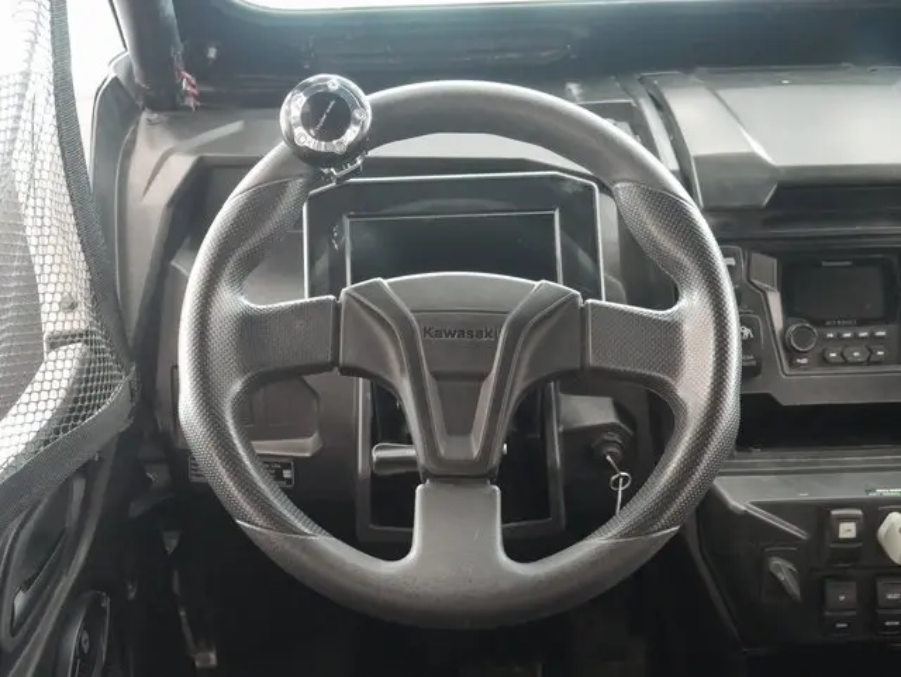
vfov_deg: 32.9
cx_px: 450
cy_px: 338
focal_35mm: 44
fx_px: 1146
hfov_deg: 42.9
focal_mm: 22
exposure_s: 1/25
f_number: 5
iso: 3200
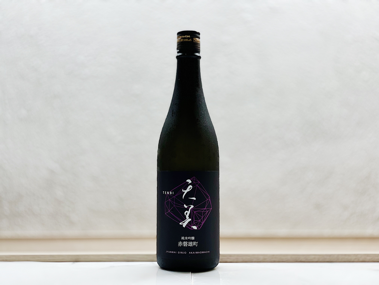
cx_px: 190
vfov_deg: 28.0
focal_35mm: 52
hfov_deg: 36.8
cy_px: 142
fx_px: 569
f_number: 2
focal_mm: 6
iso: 80
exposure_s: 1/100
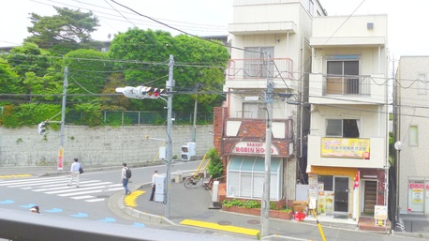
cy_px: 100
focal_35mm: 40
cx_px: 316
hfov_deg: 48.8
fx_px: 455
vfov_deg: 29.6
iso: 80
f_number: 4
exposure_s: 1/500
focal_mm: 5.1
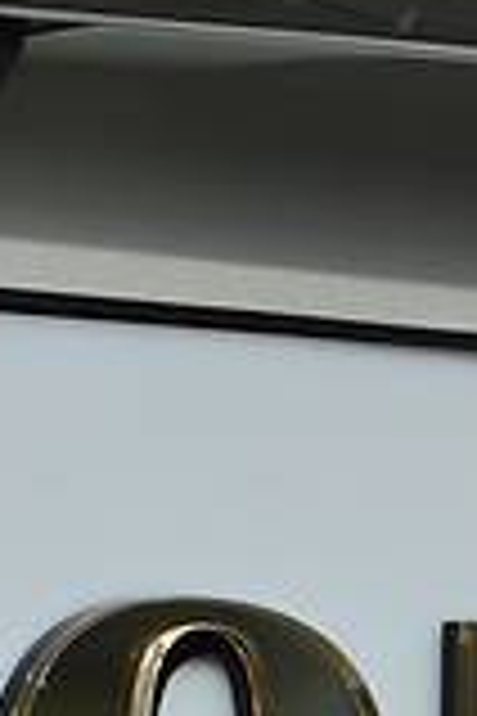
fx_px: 8238
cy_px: 122
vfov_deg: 5.0
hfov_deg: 3.3
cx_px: -40
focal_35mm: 415
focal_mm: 55
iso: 100
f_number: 10
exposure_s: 1/400
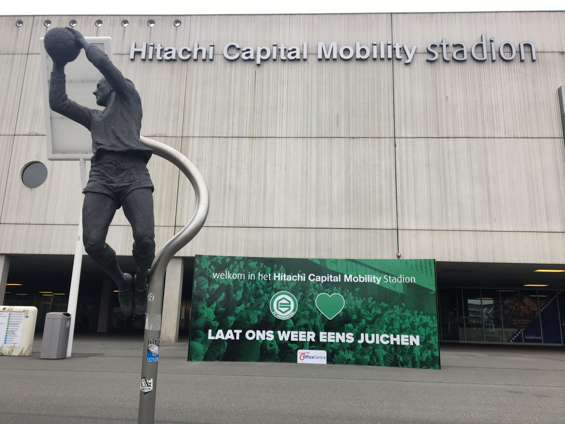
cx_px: 282
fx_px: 473
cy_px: 212
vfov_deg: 48.2
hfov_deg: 61.7
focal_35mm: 29
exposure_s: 1/100
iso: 25
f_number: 2.2
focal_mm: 4.15
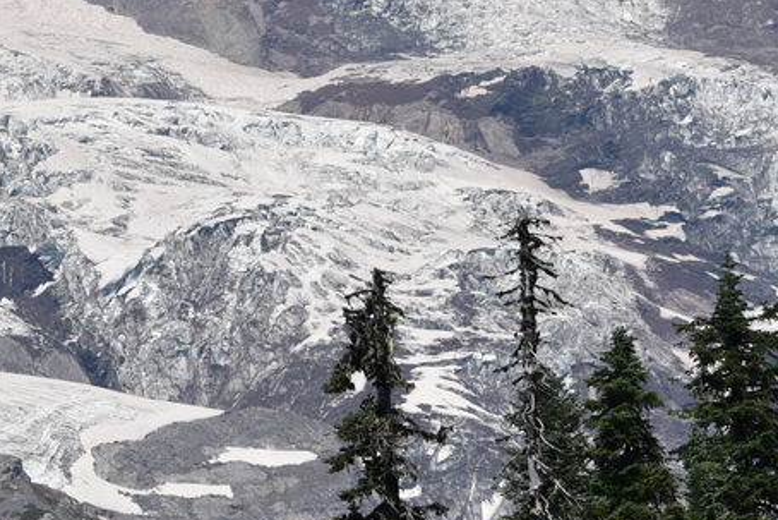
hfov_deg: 6.0
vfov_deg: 4.0
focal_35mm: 344
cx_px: 113
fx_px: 7436
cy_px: -5
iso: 100
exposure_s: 1/320
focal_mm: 122
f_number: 9
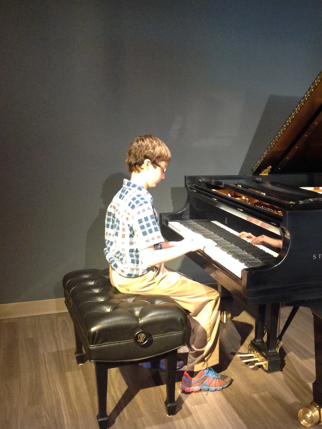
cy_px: 217
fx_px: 595
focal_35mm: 48
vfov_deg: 39.7
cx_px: 276
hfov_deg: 29.3
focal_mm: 4.28
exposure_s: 1/15
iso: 320
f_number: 2.4
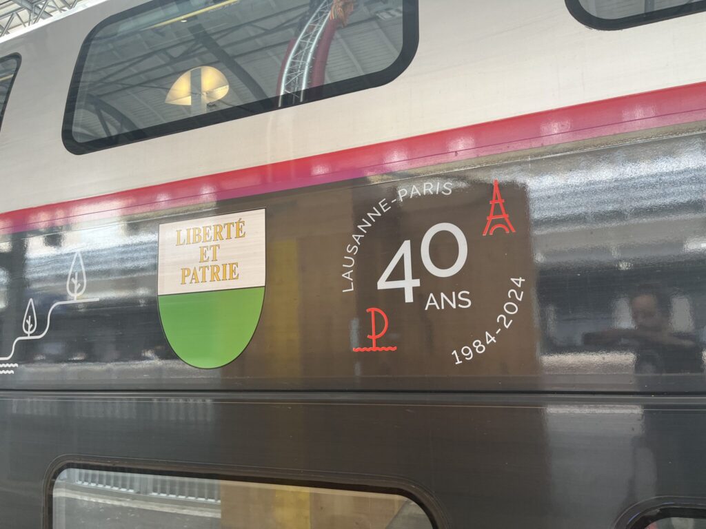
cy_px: 264
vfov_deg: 53.1
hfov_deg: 67.3
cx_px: 353
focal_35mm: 26
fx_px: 530
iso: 80
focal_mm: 5.1
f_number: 1.6
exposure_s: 1/121
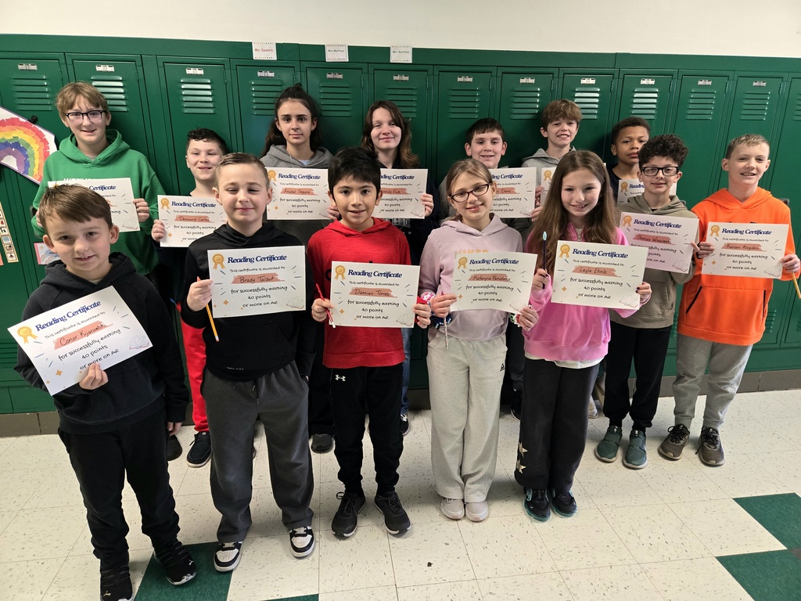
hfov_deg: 73.9
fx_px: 532
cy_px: 300
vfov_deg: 58.9
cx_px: 400
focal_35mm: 23
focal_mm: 5.4
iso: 400
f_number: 1.8
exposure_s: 1/120
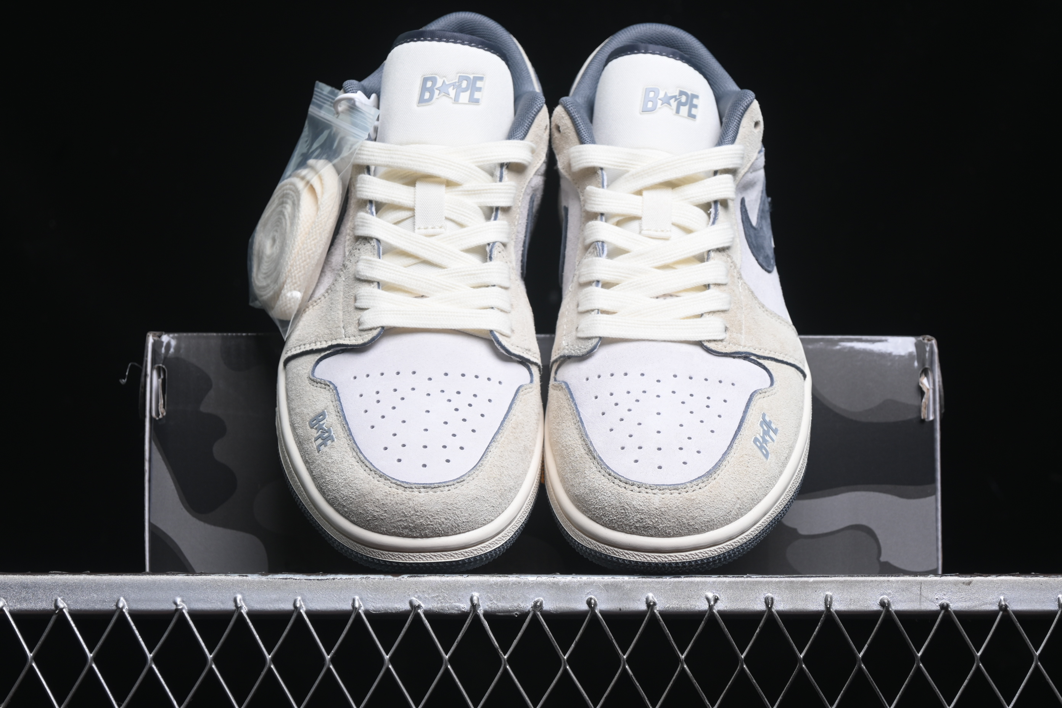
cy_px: 354
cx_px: 531
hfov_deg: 27.0
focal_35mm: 75
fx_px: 2212
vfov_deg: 18.2
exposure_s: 1/60
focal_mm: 50
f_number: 6.3
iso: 160
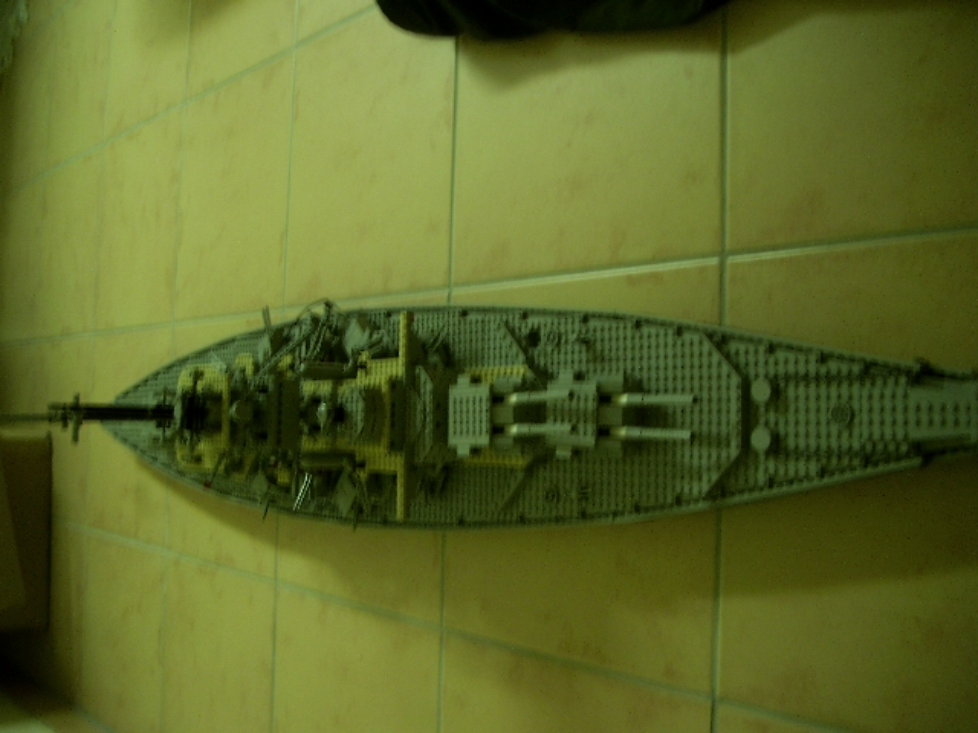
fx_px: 1045
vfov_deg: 38.7
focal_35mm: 37
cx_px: 489
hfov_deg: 50.1
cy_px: 366
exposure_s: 1/8
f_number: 2.6
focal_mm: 7.6
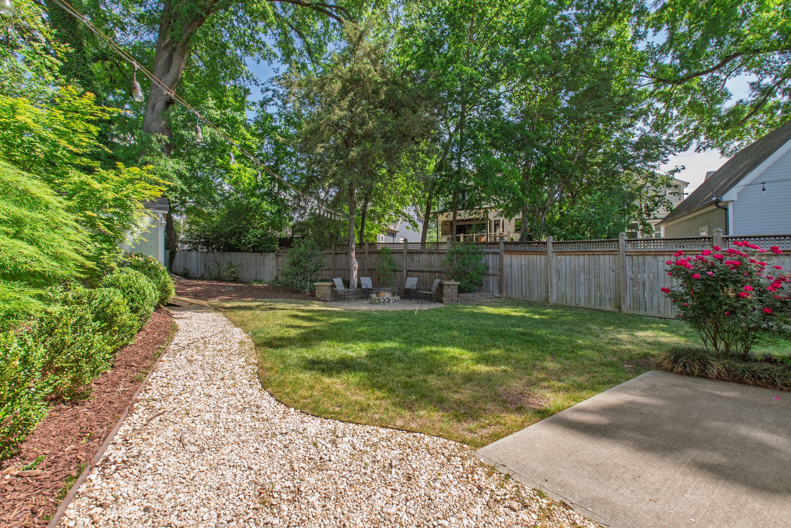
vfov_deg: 77.3
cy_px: 264
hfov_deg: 100.4
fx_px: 330
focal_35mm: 15
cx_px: 396
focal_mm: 10
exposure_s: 1/60
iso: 100
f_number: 8
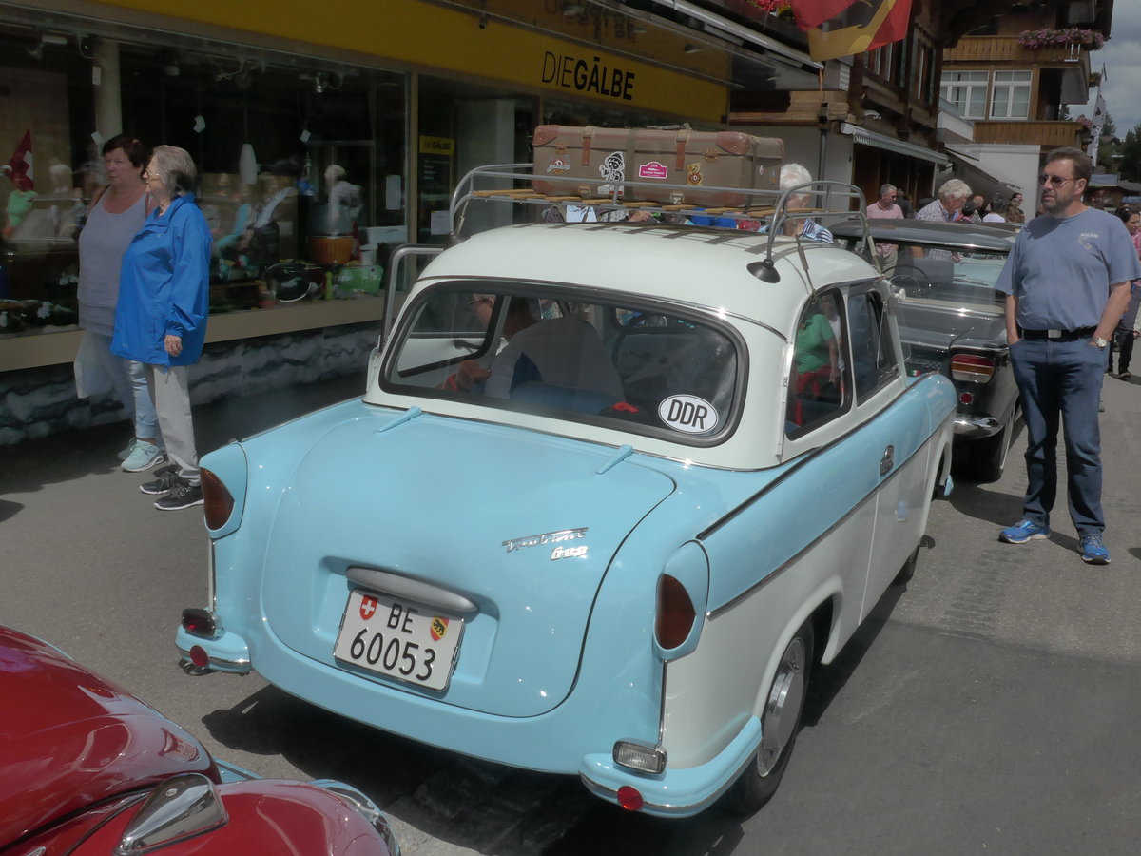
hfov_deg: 54.0
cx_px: 570
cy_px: 428
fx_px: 1121
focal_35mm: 34
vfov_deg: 41.8
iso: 160
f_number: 8
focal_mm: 7
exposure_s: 1/640
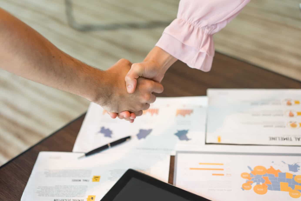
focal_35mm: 55
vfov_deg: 24.6
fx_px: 460
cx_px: 150
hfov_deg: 36.2
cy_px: 100
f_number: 2.2
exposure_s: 1/320
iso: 200
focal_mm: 55
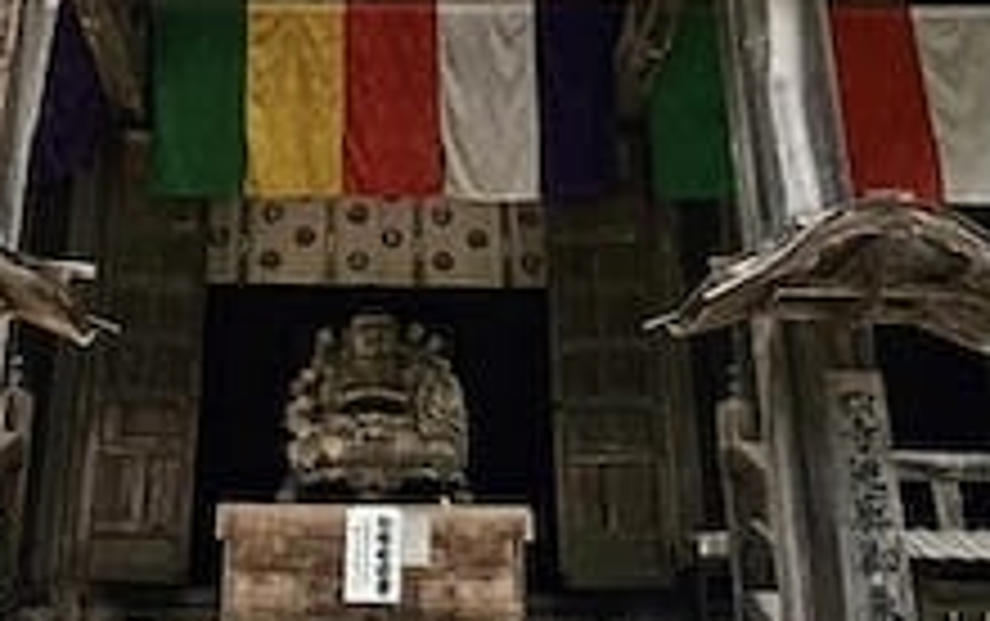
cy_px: -54
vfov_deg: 24.3
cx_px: 310
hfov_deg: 39.7
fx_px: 1350
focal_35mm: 50
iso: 50
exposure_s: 1/1844
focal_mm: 2.2
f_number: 2.2
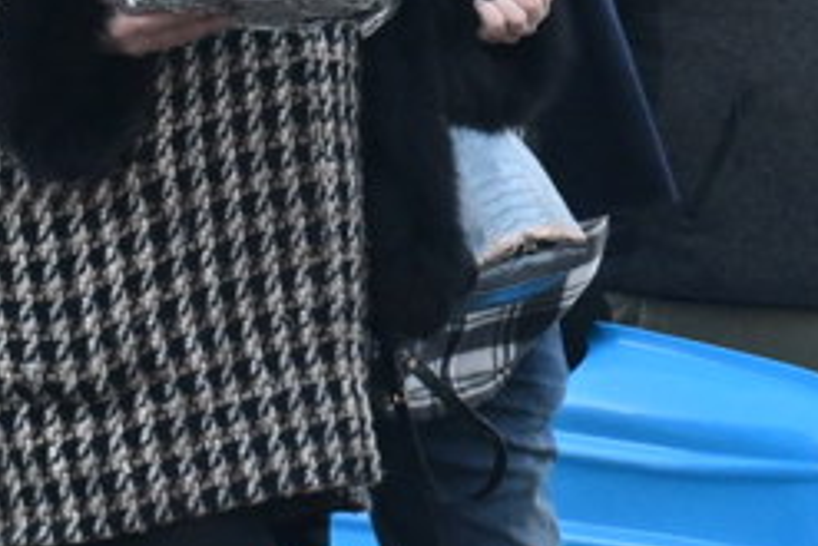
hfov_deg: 5.0
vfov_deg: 3.3
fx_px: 9344
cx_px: 384
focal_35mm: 411
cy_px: -73
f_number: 5.6
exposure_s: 1/320
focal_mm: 98
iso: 2000
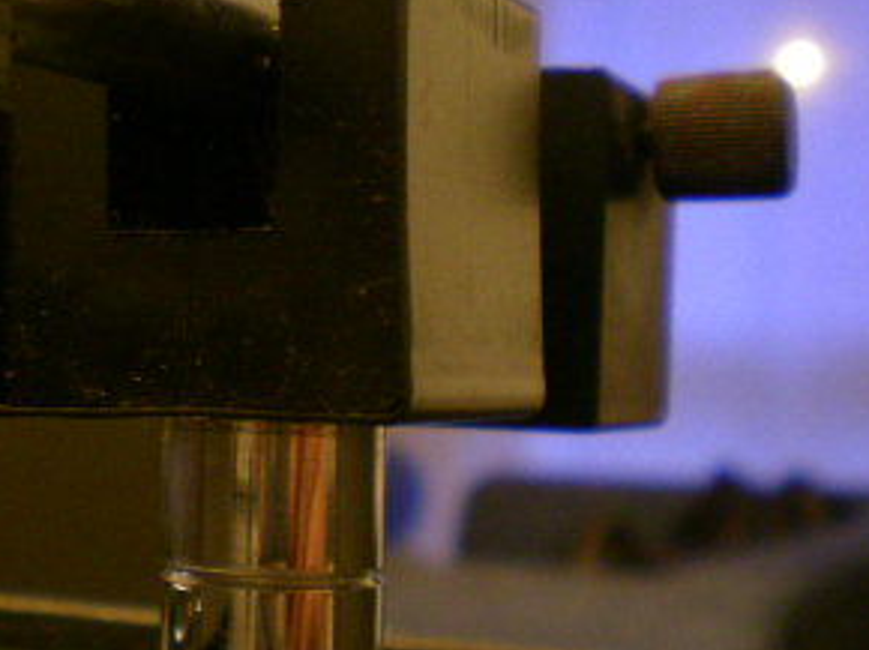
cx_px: -51
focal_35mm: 84
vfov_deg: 17.5
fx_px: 2107
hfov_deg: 22.2
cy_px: 341
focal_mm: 6.3
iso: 200
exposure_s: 1
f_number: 3.1
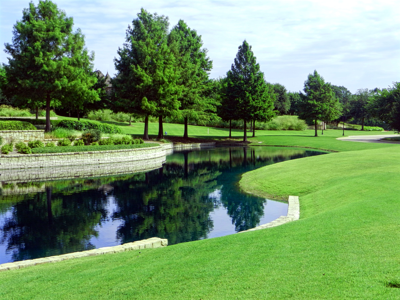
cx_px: 200
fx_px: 693
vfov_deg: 24.4
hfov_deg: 32.2
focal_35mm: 60
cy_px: 150
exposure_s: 1/800
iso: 160
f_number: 4.5
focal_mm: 10.9
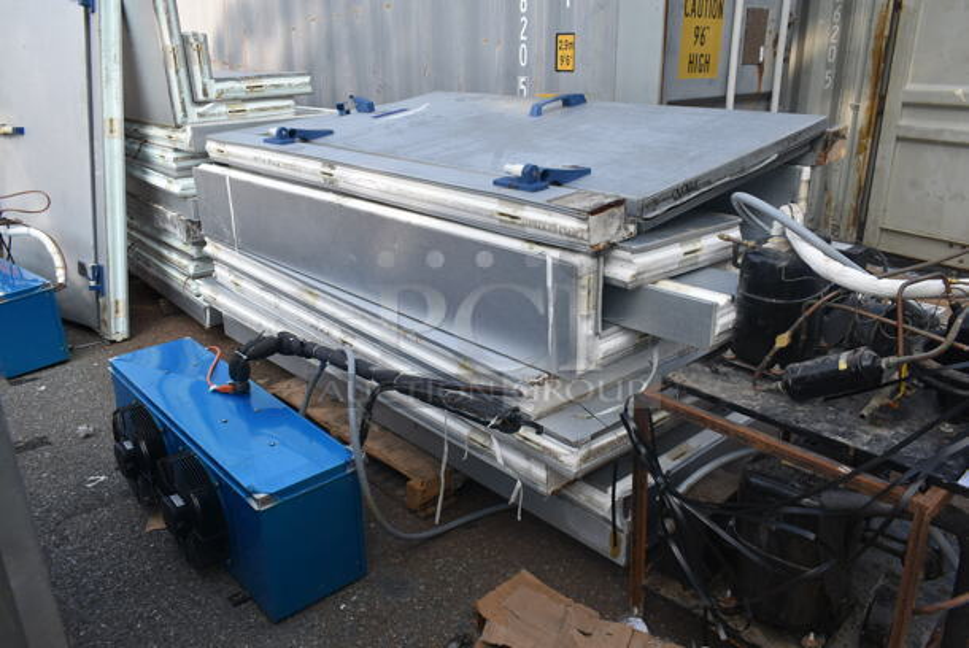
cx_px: 484
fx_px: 727
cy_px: 324
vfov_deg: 48.0
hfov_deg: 67.3
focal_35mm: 27
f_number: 8
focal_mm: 18
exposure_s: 1/80
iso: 100
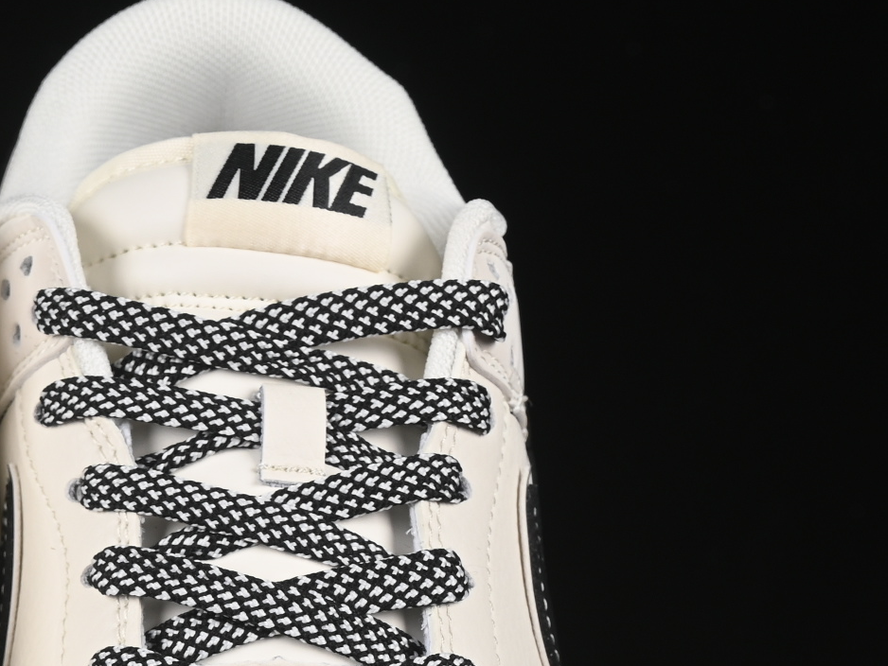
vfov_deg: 6.9
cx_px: -31
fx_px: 5491
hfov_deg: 9.2
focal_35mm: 214
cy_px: 843
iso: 160
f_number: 8
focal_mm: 50
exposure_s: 1/100
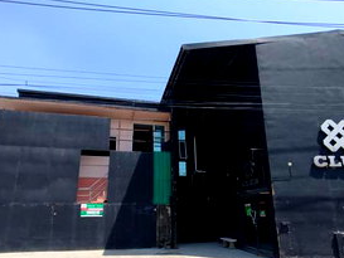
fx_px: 219
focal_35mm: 22
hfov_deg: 76.3
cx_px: 166
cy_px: 164
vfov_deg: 60.2
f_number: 2.2
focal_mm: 1.65
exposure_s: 1/1361
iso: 50
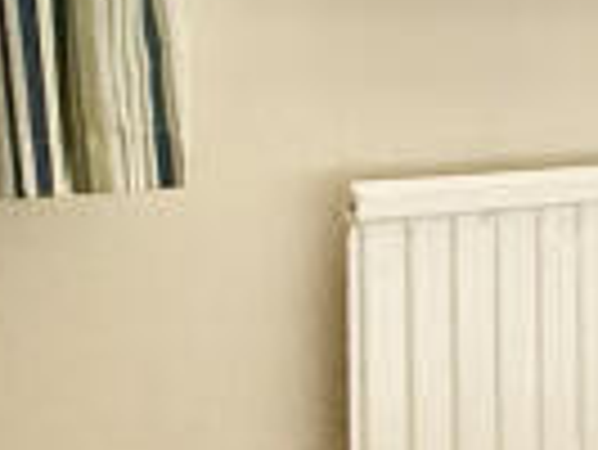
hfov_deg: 10.0
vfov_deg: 13.6
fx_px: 1867
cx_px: 2019
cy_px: 36
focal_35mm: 108
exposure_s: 1/99
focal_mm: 2.22
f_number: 2.2
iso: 160
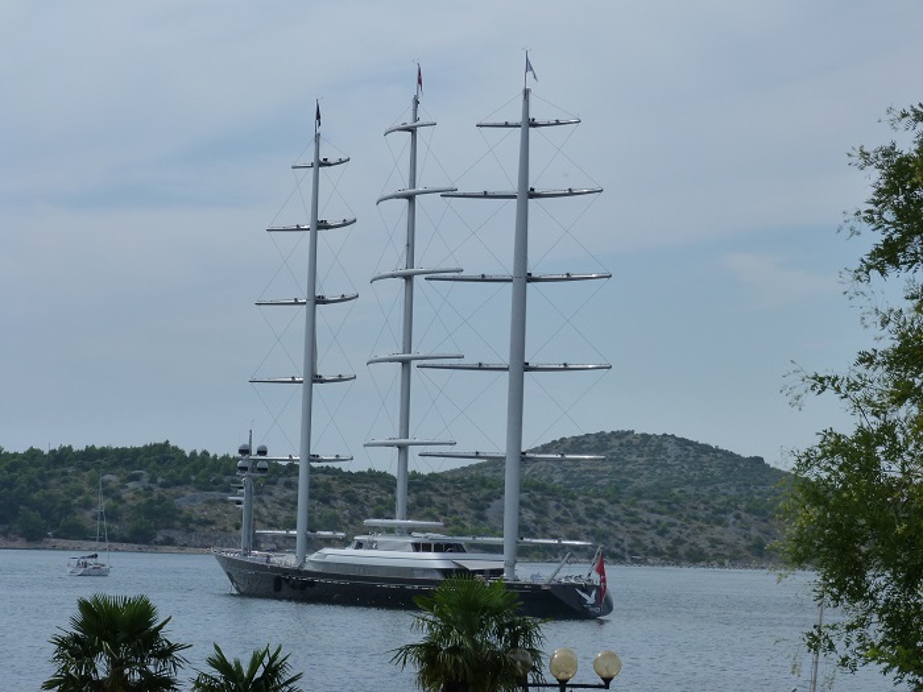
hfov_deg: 17.0
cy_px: 346
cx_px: 462
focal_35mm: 116
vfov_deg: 12.8
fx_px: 3093
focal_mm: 20.8
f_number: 5.6
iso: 125
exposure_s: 1/640
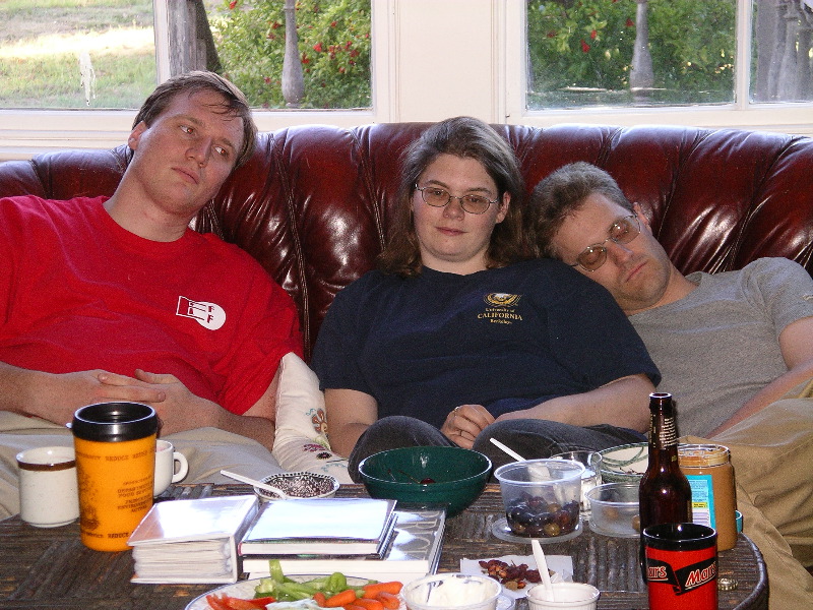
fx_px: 3147
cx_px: 406
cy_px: 305
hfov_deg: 14.7
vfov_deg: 11.1
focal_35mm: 134
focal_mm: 27.8
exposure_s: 1/87
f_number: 4.2
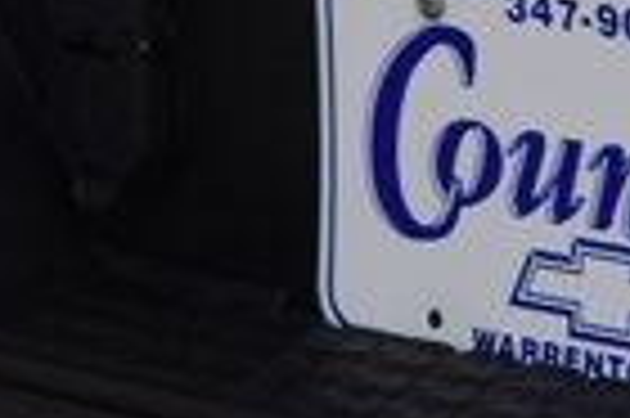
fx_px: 6904
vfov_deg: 3.4
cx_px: 1314
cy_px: -371
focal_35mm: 395
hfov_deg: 5.1
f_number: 6.3
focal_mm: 36
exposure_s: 1/20
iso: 400
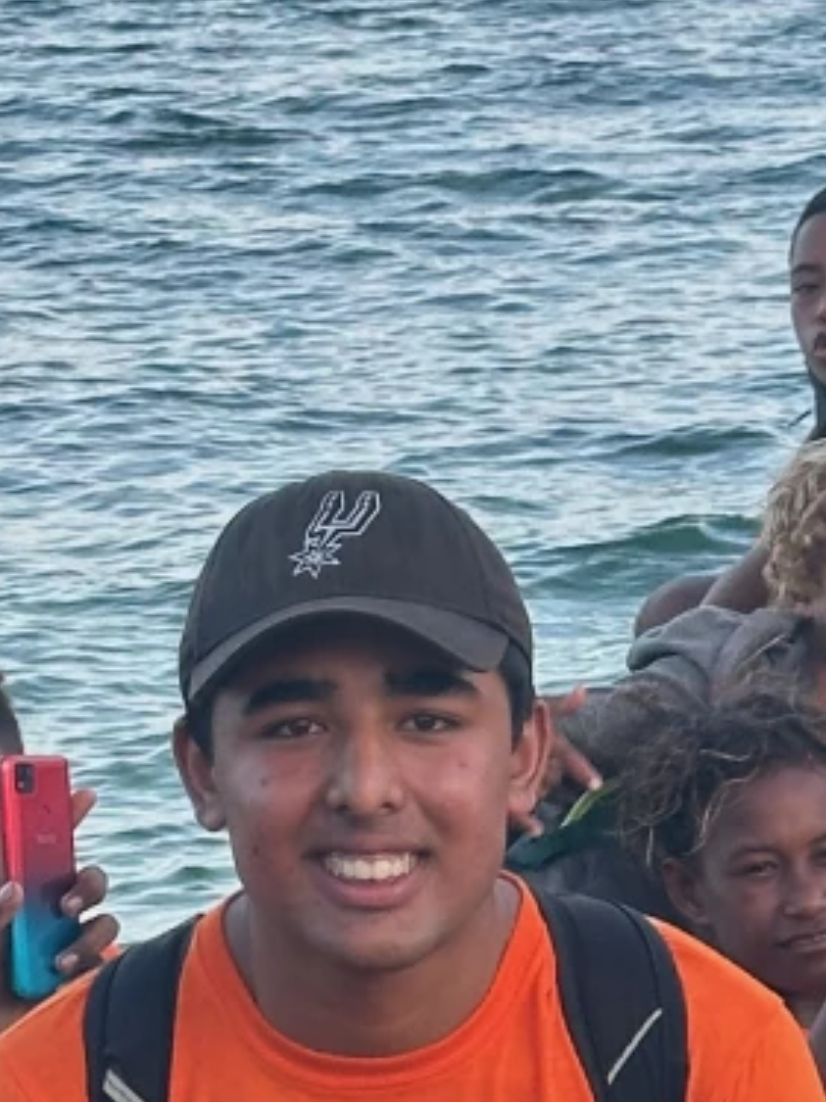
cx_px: 473
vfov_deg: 9.6
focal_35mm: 205
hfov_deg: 7.2
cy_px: 838
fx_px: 6526
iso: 64
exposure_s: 1/267
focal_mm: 6.86
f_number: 1.78
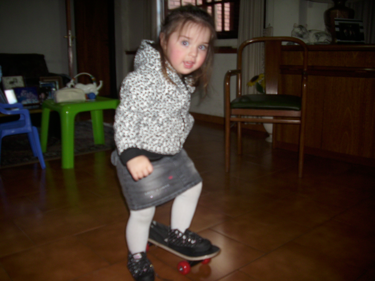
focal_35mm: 31
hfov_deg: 58.4
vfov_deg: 45.4
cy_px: 140
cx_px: 188
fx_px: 336
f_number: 2.8
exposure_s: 1/30
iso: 50
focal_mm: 6.2
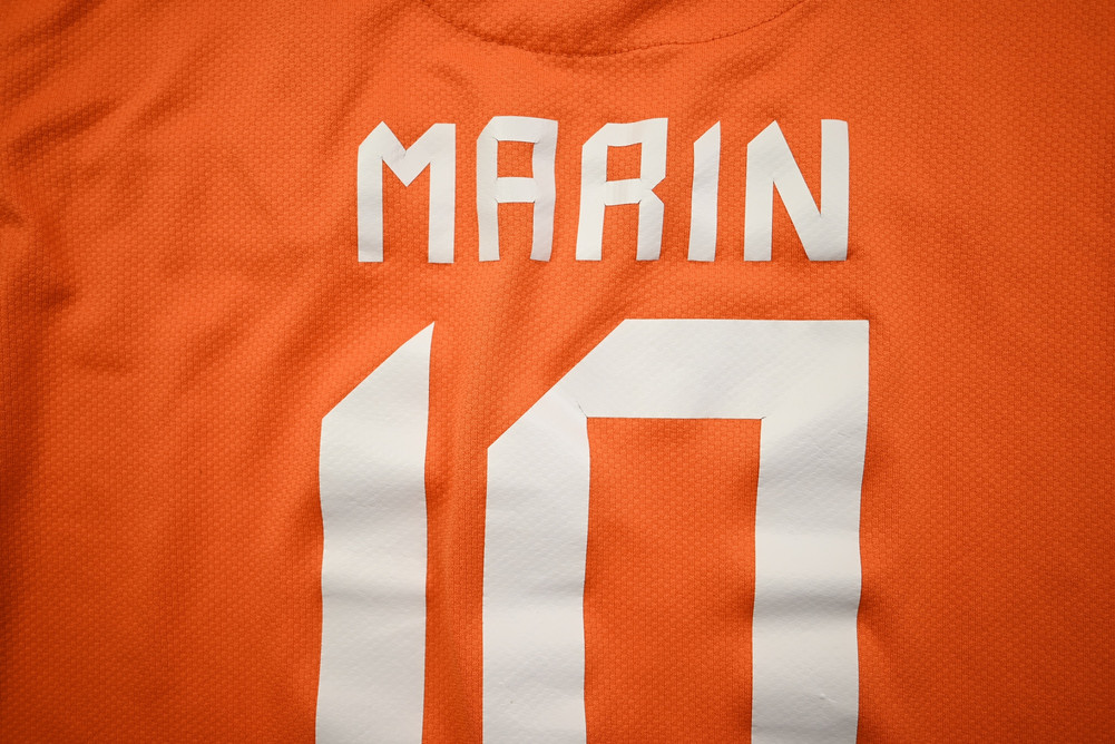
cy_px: 372
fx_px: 976
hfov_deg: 59.5
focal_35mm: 32
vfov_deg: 41.7
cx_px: 558
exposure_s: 1/125
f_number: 4.8
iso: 200
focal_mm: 31.5
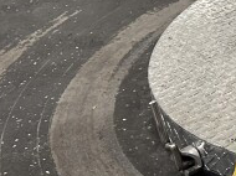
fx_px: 919
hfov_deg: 13.3
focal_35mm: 135
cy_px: -145
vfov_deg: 10.3
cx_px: 413
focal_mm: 6.86
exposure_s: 1/60
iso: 160
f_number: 1.78
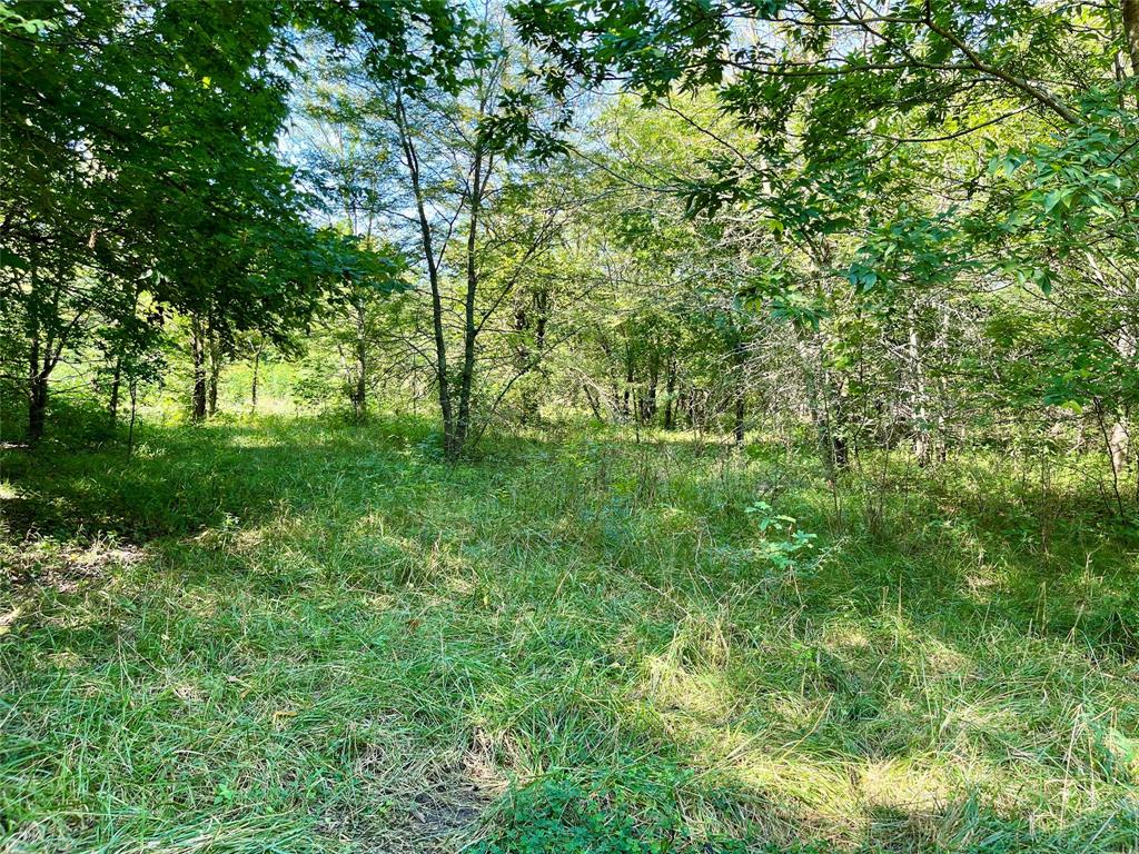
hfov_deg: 67.3
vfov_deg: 53.1
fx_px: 856
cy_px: 427
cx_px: 570
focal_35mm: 26
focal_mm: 5.1
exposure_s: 1/166
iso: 40
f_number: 1.6
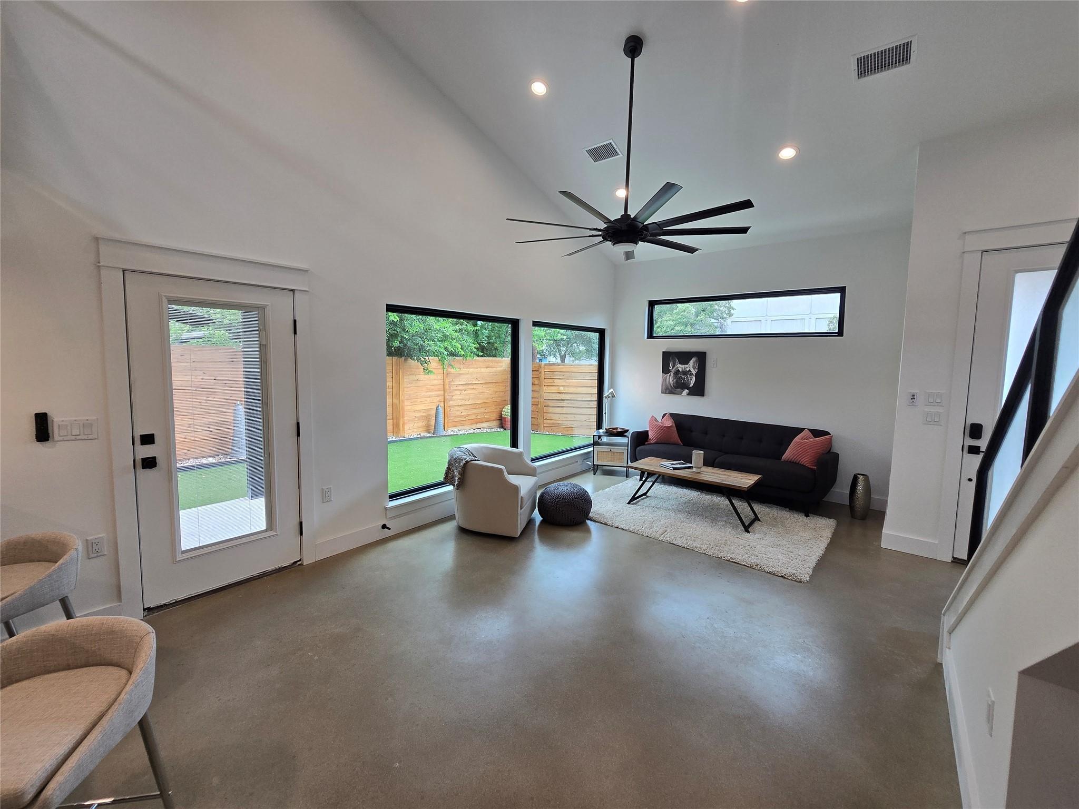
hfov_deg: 106.2
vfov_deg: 89.9
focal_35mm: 13
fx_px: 405
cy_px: 404
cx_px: 540
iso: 80
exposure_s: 1/120
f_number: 2.2
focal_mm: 2.2
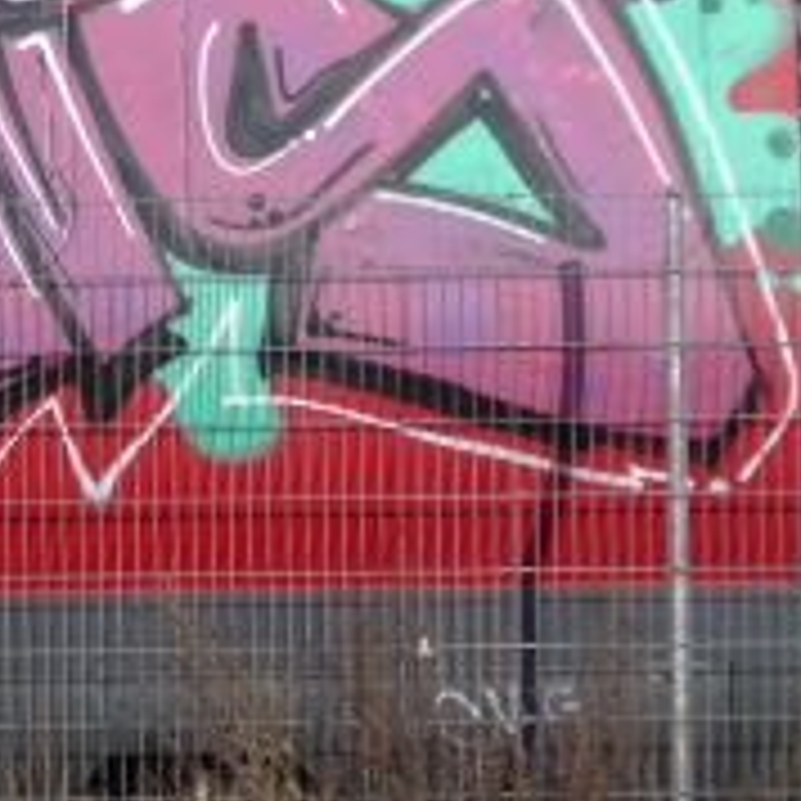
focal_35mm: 327
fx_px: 8561
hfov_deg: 5.3
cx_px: -212
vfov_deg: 5.4
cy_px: 245
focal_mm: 25.7
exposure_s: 1/500
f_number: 5.3
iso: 80
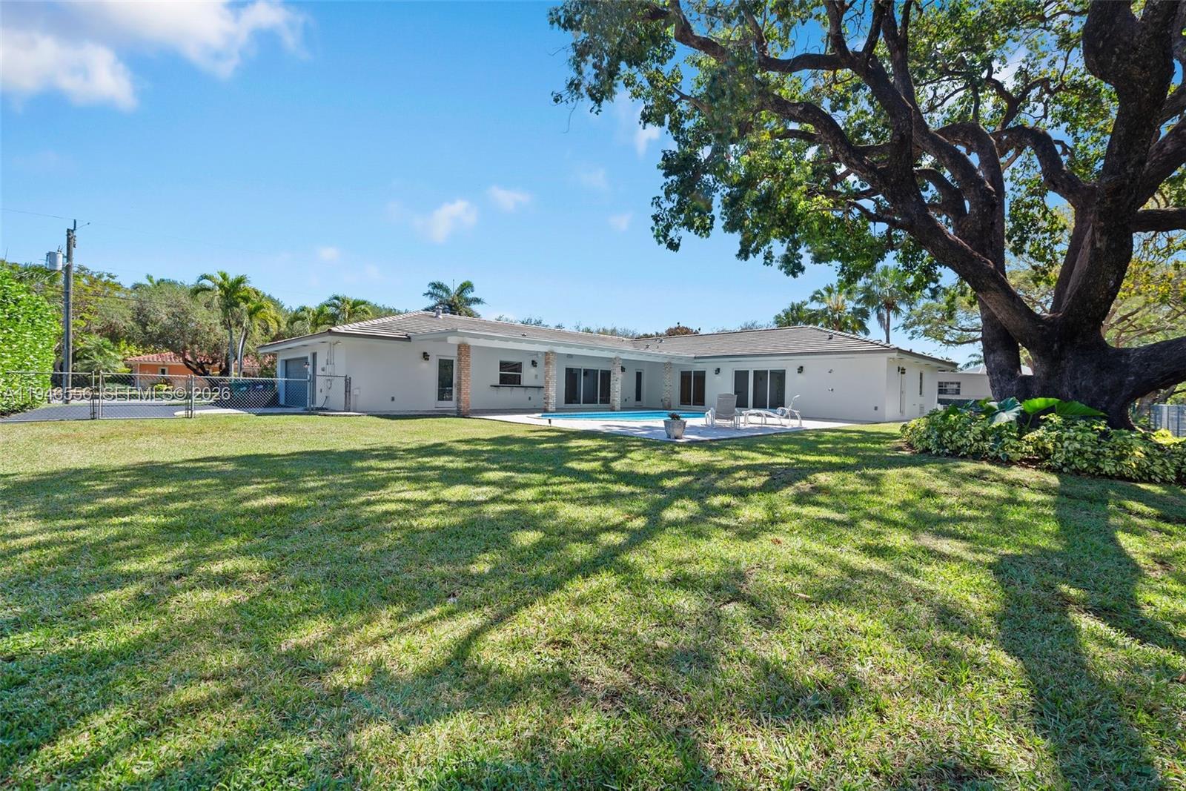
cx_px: 593
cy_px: 396
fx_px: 461
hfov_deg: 104.2
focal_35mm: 14
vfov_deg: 81.2
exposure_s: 1/50
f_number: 4
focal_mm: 14
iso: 100
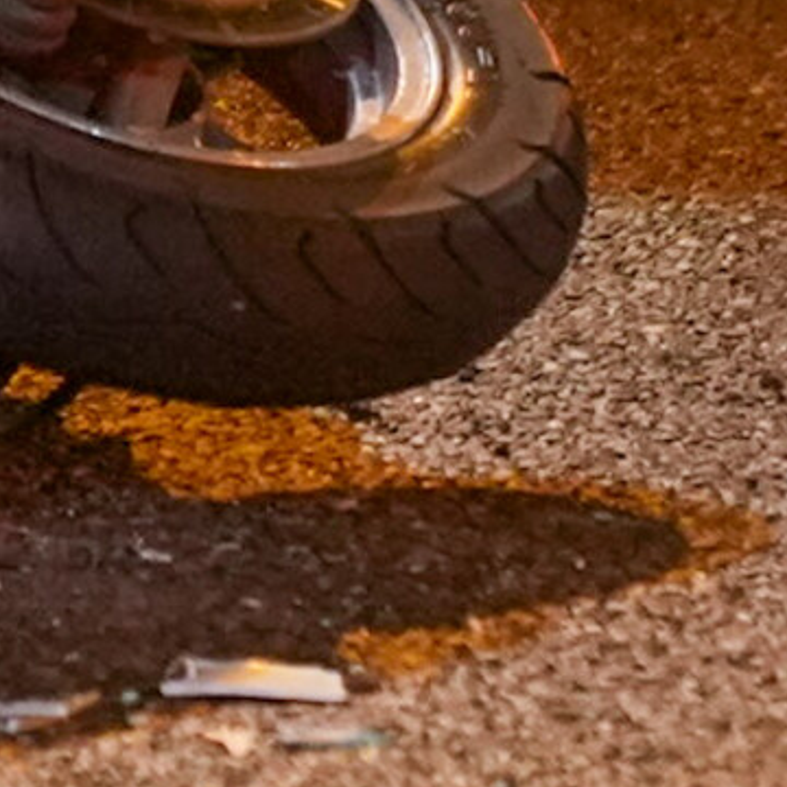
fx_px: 12244
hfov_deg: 3.6
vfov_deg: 3.7
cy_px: -213
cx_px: -979
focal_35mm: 476
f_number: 2.8
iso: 8000
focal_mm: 70
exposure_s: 1/25
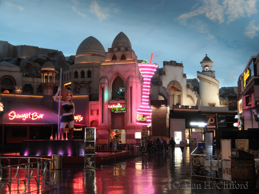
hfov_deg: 38.2
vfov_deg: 29.1
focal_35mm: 50
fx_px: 374
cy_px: 97
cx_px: 130
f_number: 3.2
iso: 100
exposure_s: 1/4
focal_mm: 10.7
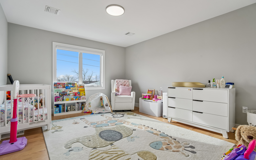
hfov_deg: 94.4
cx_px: 128
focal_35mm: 17
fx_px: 119
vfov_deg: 68.0
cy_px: 83
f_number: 8
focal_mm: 16
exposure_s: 1/60
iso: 400
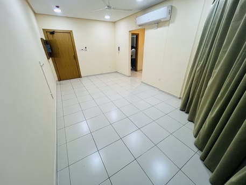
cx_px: 123
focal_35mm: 13
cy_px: 92
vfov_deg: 89.9
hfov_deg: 106.2
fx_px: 92
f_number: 1.8
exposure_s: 1/100
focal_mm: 1.57
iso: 125
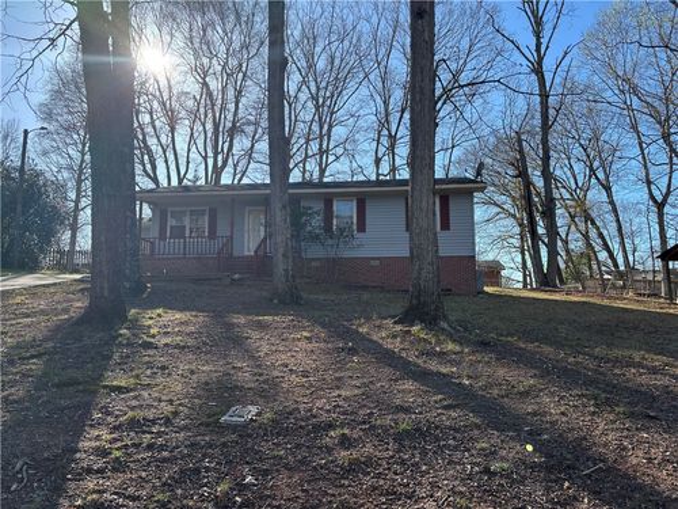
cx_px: 339
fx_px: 509
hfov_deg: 67.3
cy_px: 254
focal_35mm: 26
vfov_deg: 53.1
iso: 50
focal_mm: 5.96
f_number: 1.6
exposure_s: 1/1695
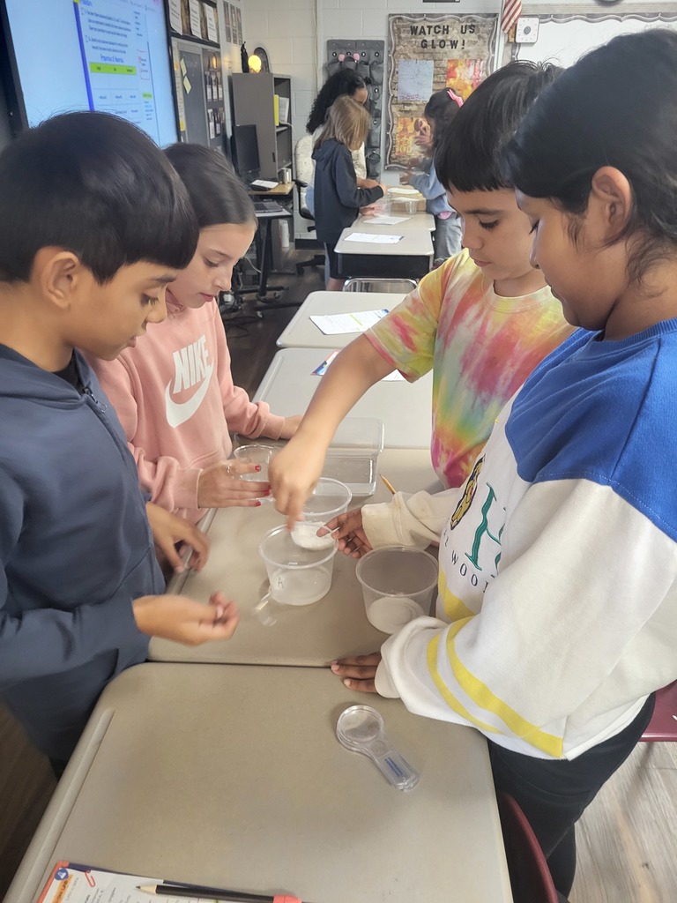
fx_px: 678
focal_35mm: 26
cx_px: 338
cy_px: 452
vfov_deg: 67.3
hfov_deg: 53.1
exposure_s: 1/30
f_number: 1.8
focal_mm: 5.4
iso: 640
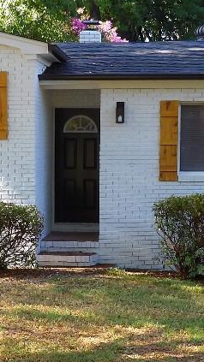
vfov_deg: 24.4
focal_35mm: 87
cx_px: 53
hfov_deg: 13.9
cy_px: 212
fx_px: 836
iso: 100
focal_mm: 5.9
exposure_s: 1/103
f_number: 3.6
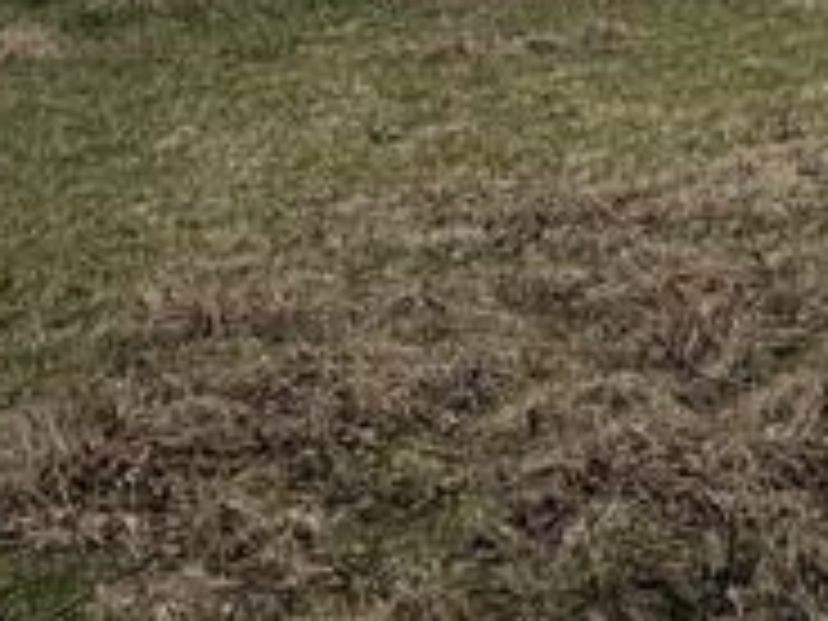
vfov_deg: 8.6
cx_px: 1161
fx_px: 3995
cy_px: -450
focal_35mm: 167
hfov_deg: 11.4
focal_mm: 6.76
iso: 64
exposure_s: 1/1754
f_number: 1.78
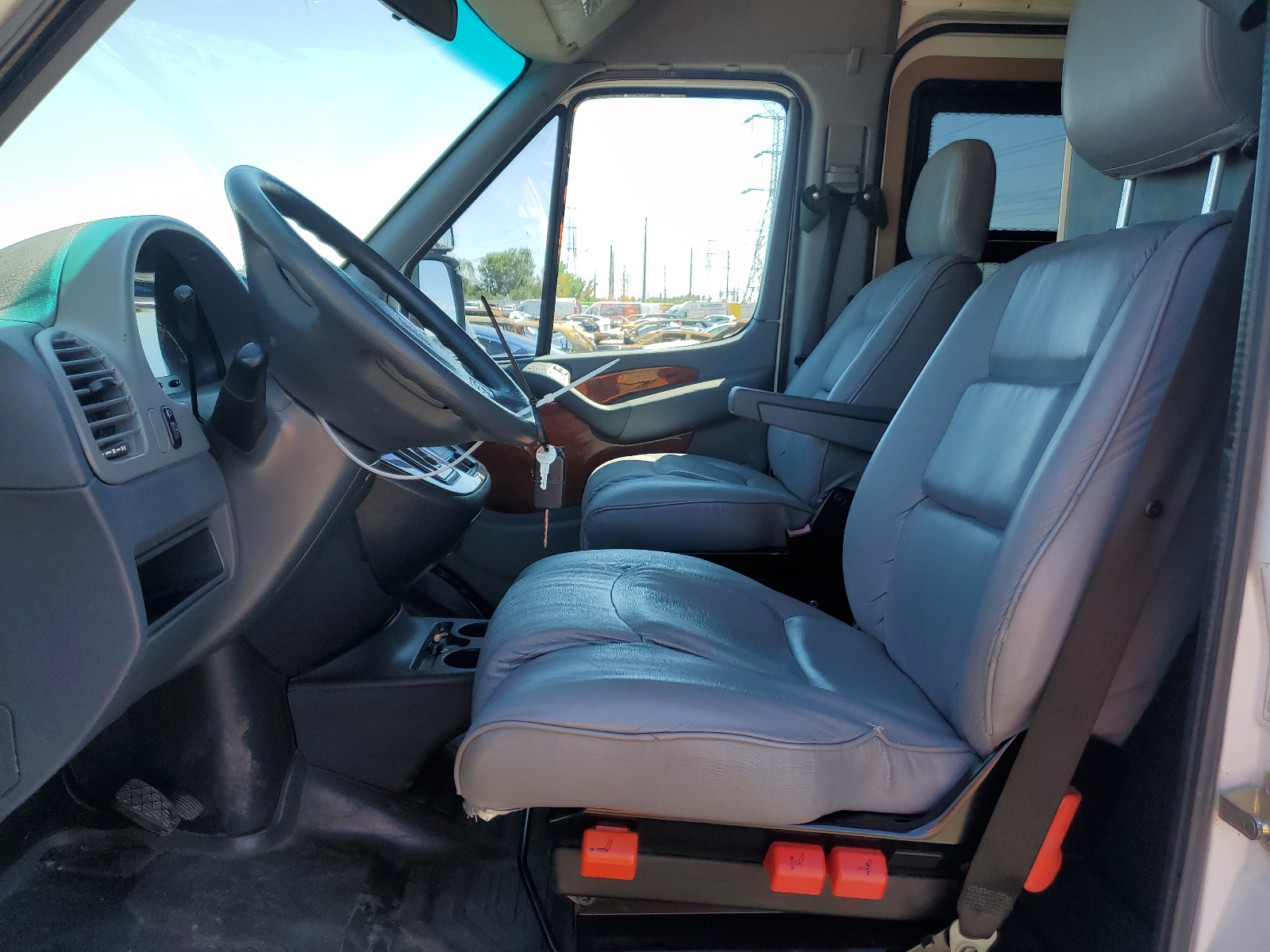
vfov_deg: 53.1
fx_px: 954
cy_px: 476
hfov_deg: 67.3
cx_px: 635
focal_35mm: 26
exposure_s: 1/714
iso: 50
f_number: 1.5
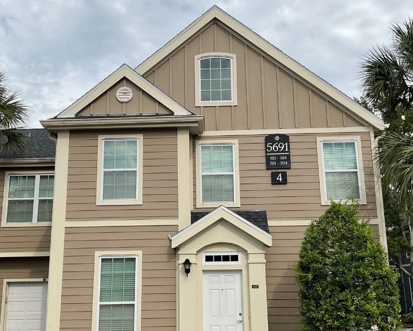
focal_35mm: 39
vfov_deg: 38.2
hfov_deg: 46.8
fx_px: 477
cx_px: 201
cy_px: 186
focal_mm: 3
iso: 16
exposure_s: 1/1984
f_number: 1.8
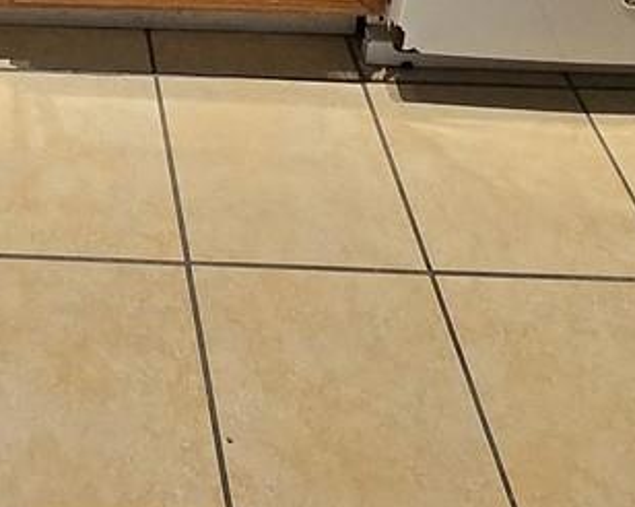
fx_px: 1240
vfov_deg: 17.8
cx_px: -101
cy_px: -447
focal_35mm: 66
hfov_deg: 26.0
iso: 200
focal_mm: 1.7
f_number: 2.2
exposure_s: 1/60
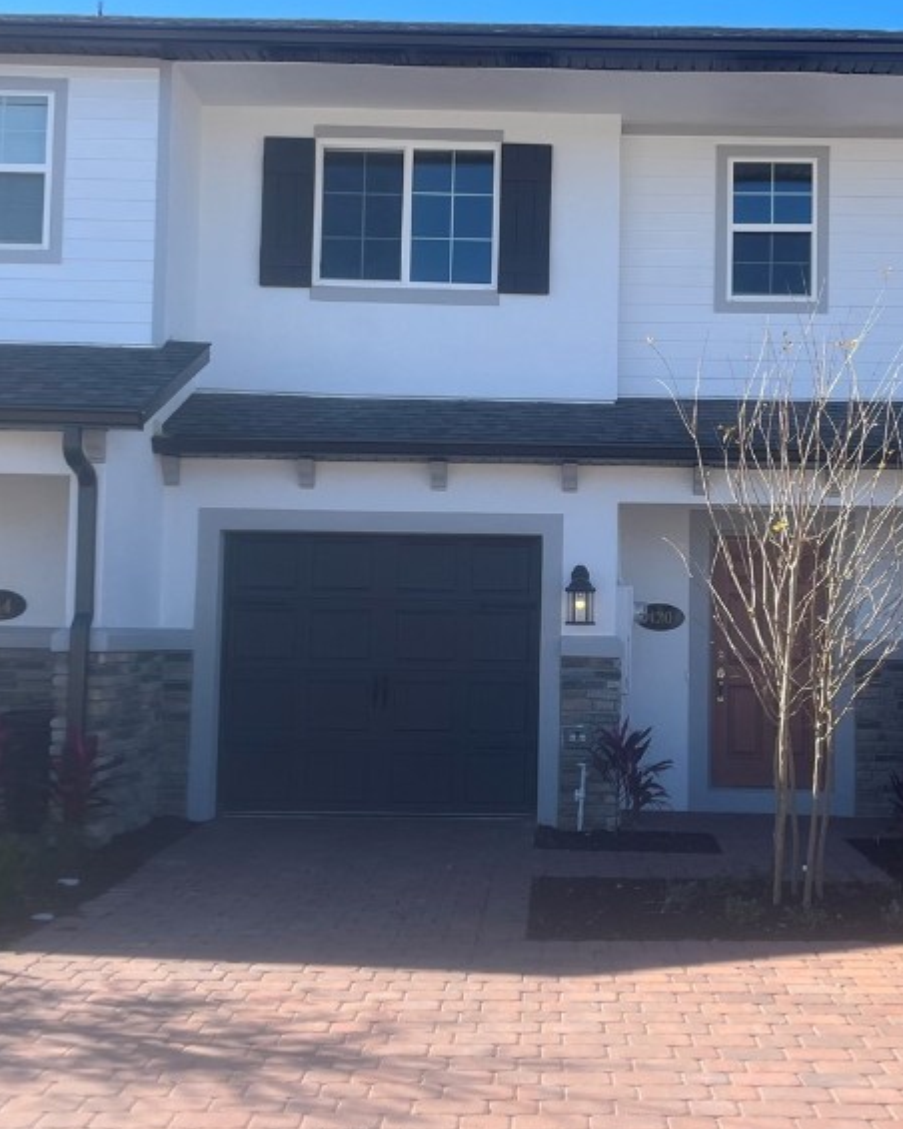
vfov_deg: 40.3
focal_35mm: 46
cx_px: 569
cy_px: 514
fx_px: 1537
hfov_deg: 32.6
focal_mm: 5.1
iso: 50
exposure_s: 1/1580
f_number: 1.6
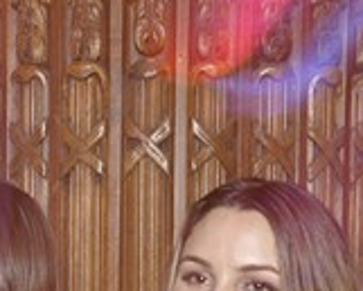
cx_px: 74
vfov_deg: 13.3
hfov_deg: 16.6
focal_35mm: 115
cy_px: 285
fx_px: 1236
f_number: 5
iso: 400
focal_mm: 24
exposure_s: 1/1.3
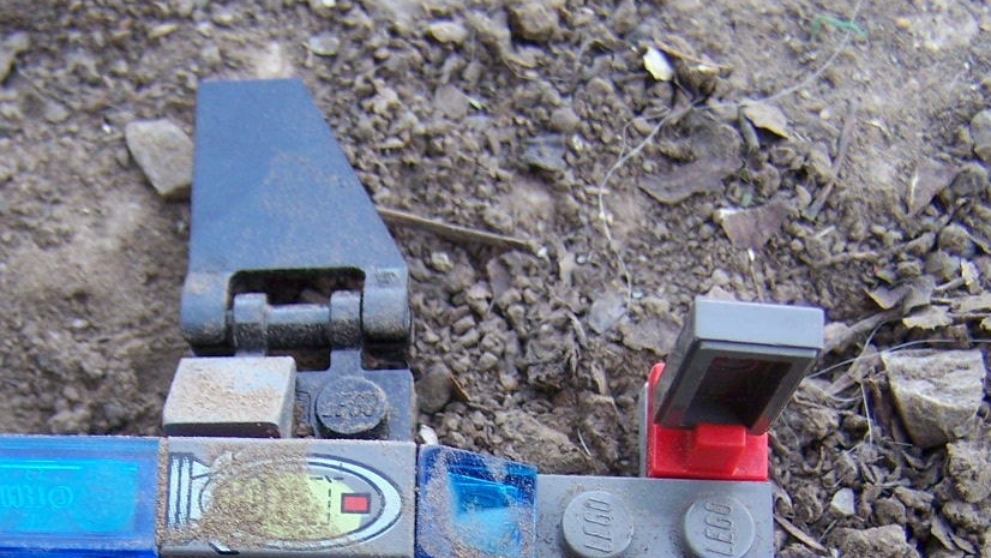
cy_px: 619
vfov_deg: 15.7
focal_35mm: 75
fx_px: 1971
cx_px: 370
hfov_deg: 28.1
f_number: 2.8
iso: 80
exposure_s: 1/50
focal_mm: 6.3
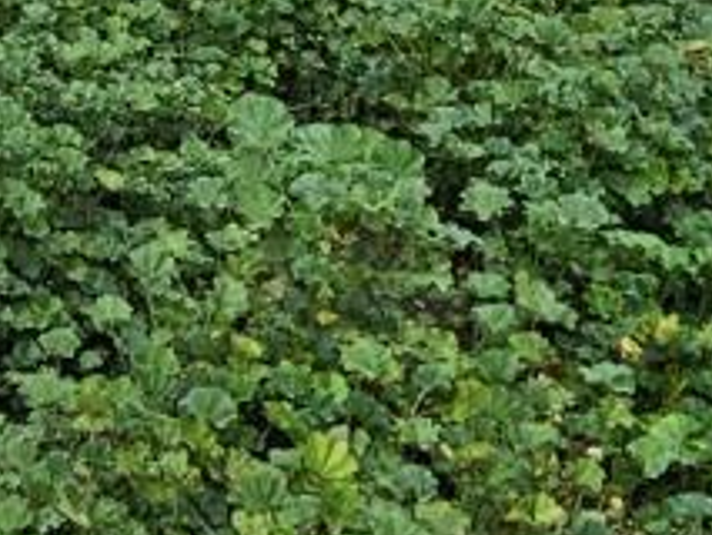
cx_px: -140
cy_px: -590
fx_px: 3334
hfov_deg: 11.9
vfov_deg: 8.6
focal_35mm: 162
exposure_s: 1/2000
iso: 40
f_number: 1.8
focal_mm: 5.4
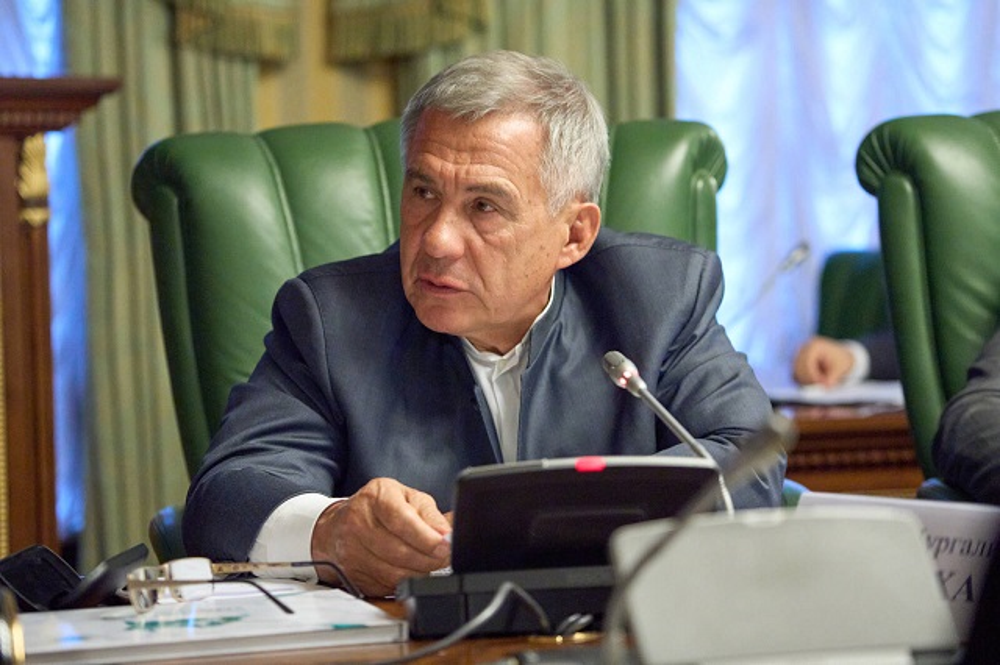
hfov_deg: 18.1
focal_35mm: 113
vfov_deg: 12.1
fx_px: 3137
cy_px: 332
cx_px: 500
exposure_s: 1/100
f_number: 4
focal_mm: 113
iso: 3200
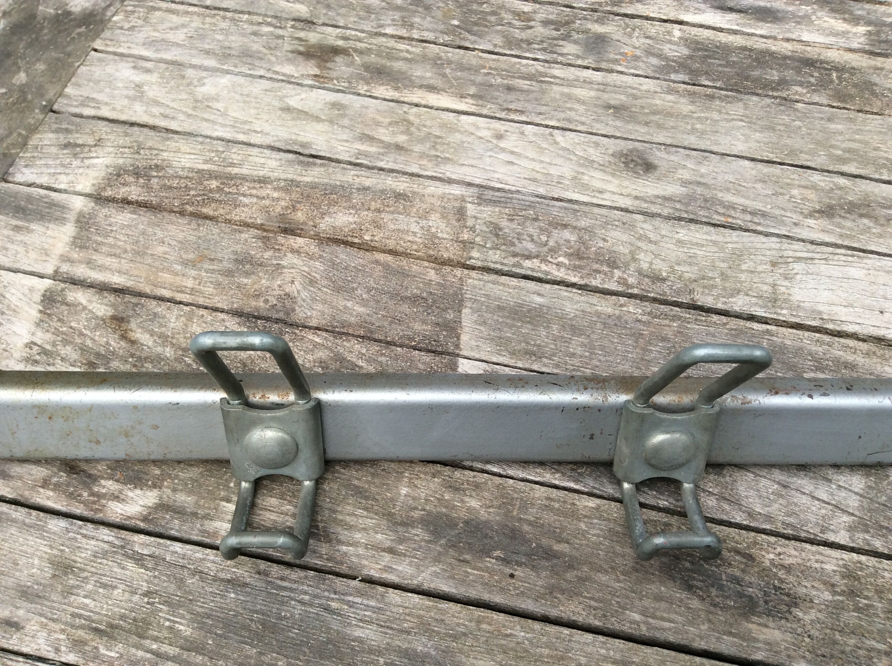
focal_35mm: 32
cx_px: 446
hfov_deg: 56.9
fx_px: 823
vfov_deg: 44.1
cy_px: 333
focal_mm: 3.3
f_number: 2.4
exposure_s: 1/650
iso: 32
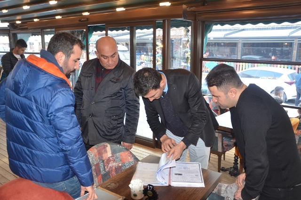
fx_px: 263
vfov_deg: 41.5
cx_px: 150
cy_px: 100
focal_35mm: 32
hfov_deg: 59.6
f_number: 3.8
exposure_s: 1/60
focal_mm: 21
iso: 800
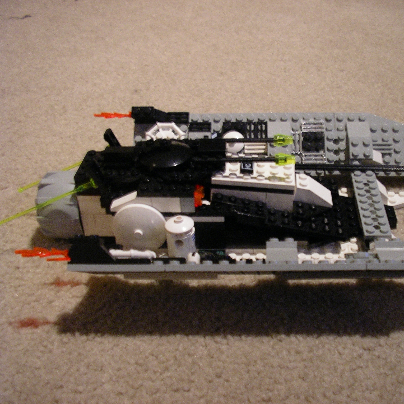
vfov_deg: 37.6
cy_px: 201
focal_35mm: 45
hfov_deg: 37.2
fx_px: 594
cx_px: 268
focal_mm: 5.8
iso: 200
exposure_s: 1/8
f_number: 2.9
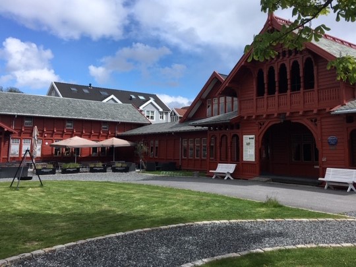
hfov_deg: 61.7
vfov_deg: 48.2
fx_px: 298
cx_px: 178
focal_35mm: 29
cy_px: 134
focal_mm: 4.15
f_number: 2.2
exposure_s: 1/1425
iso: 25
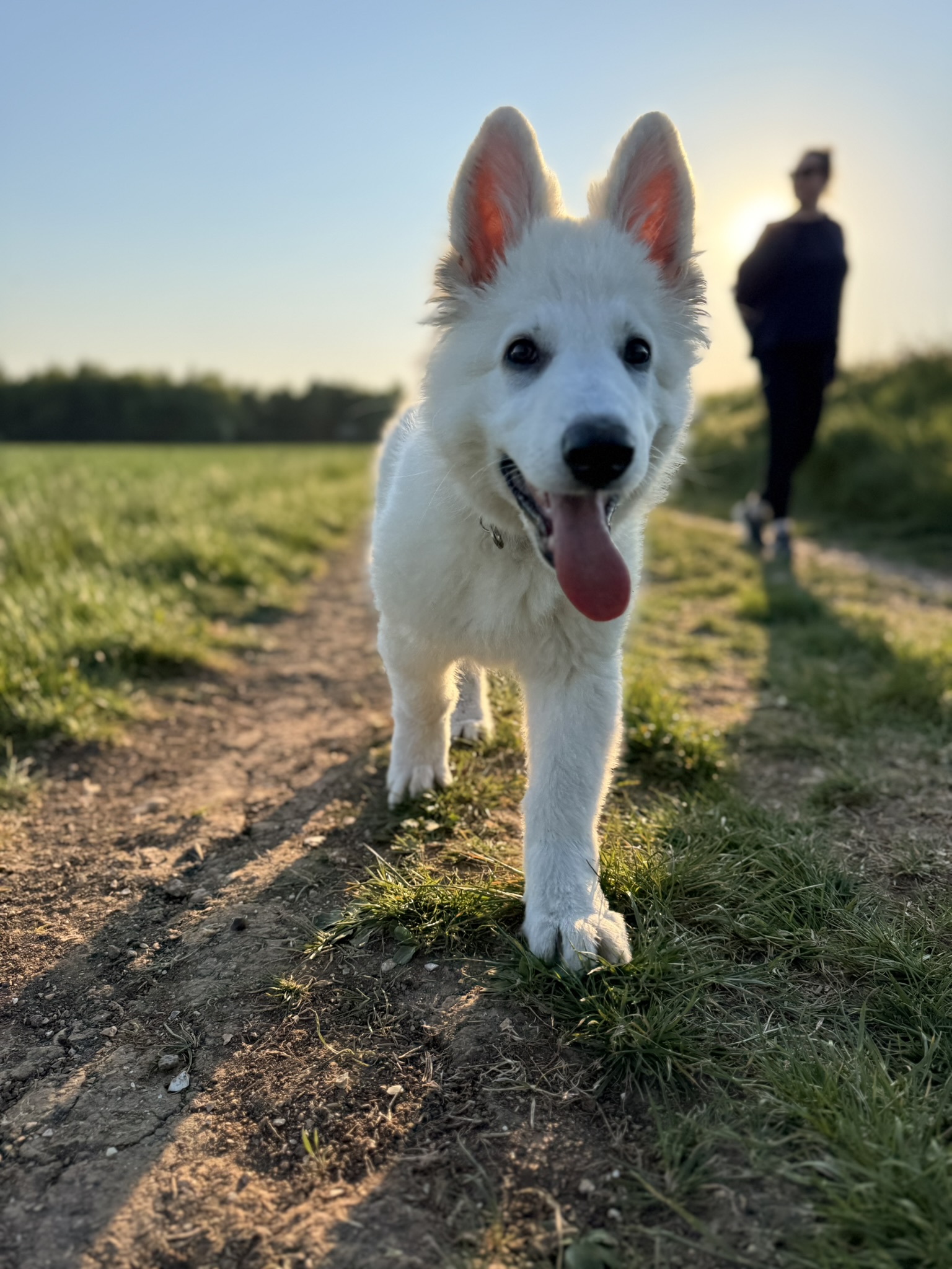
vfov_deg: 71.6
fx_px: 880
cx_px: 476
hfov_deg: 56.8
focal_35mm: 24
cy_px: 634
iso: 80
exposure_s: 1/3279
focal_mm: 6.76
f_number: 1.78
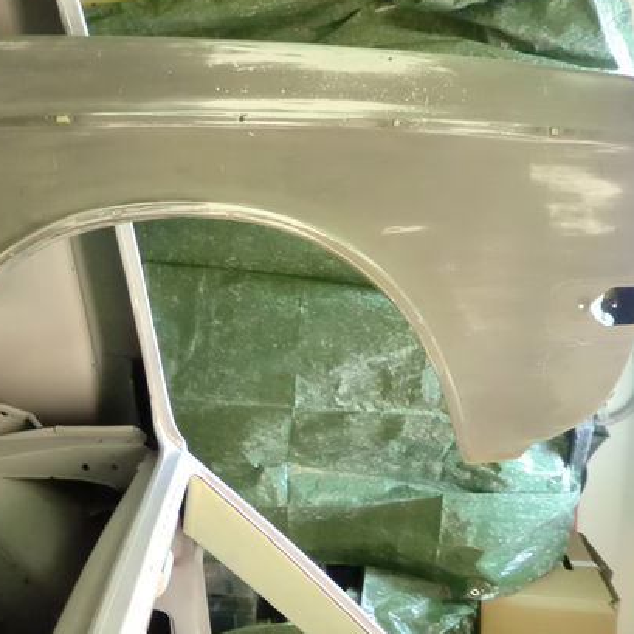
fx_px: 746
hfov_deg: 44.4
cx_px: 152
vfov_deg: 46.0
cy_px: 299
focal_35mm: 36
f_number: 2.6
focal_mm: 4.65
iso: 800
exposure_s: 1/30
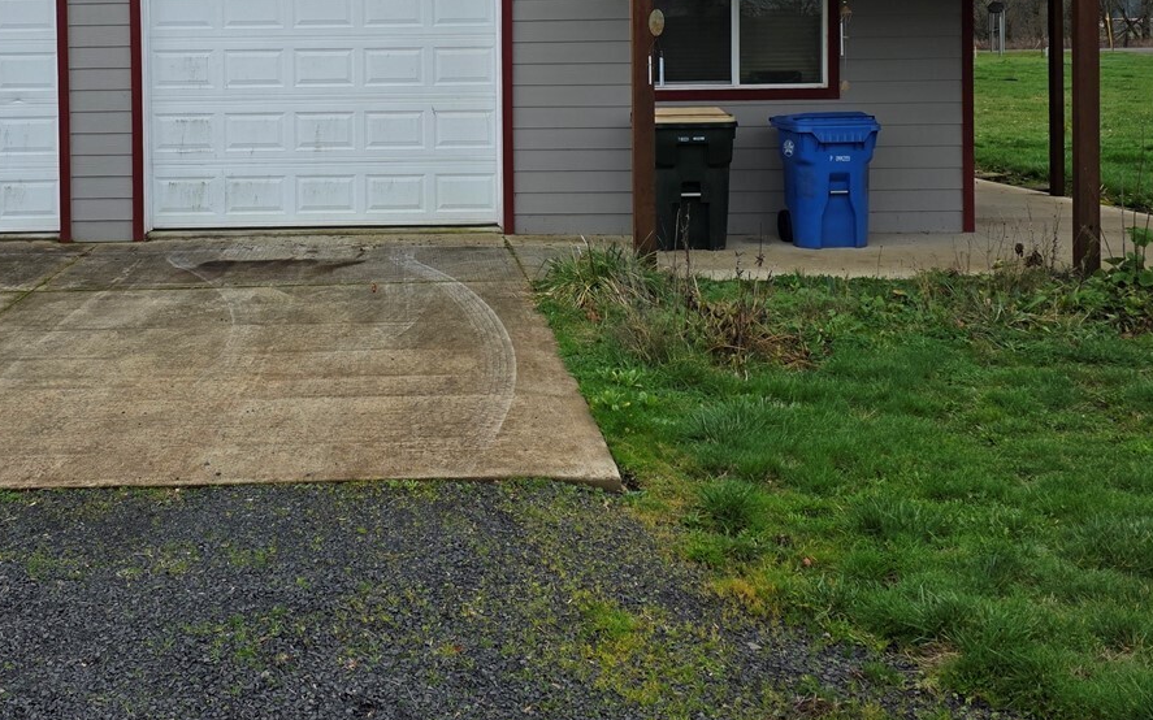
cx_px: 419
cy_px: 58
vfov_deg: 28.0
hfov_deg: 44.8
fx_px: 1382
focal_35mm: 44
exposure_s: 1/1307
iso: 80
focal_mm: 6.3
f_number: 1.7
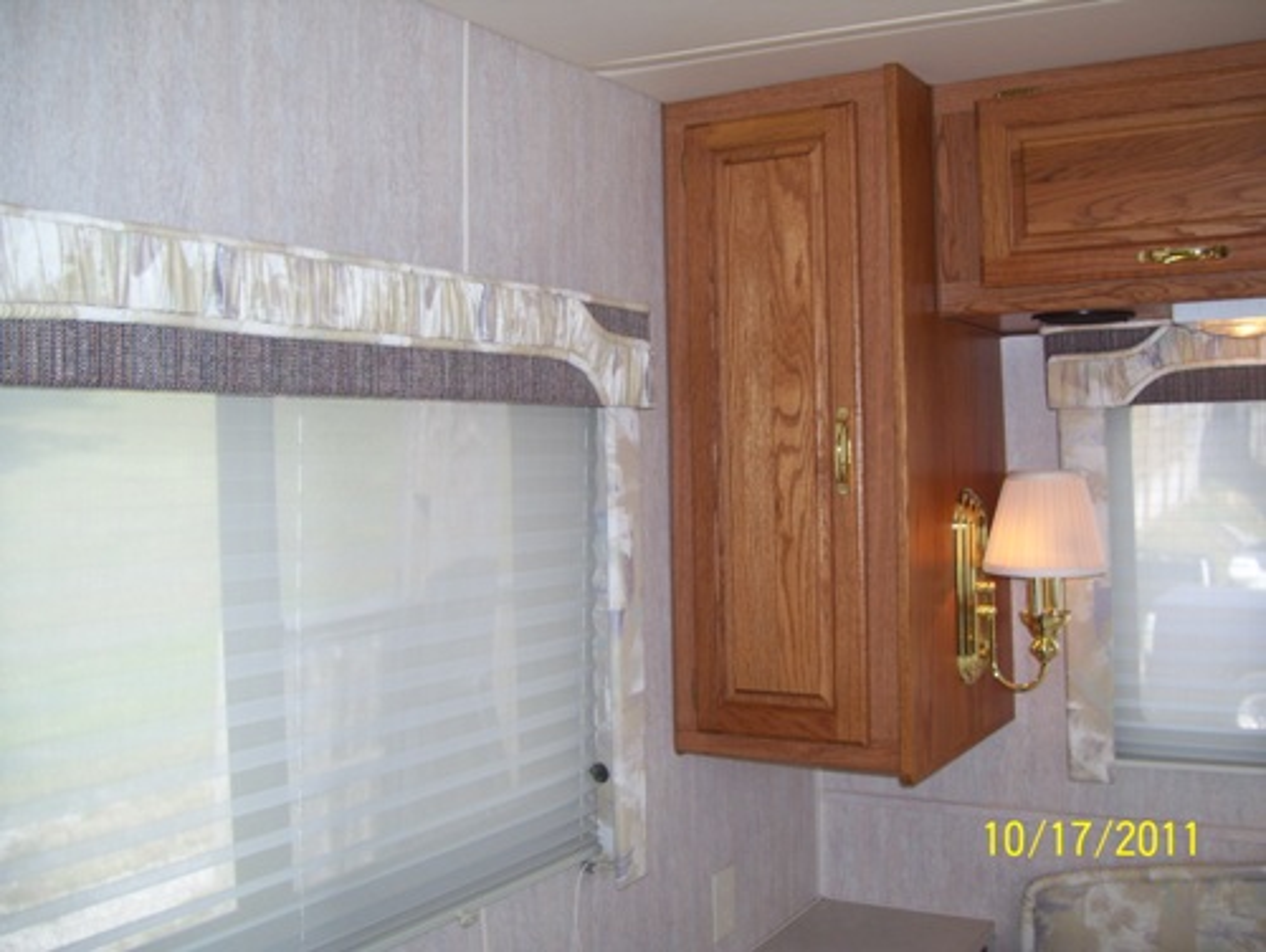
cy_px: 476
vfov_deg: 39.7
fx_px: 1318
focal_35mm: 36
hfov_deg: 51.3
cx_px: 633
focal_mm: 6
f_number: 2.7
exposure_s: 1/60
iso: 80
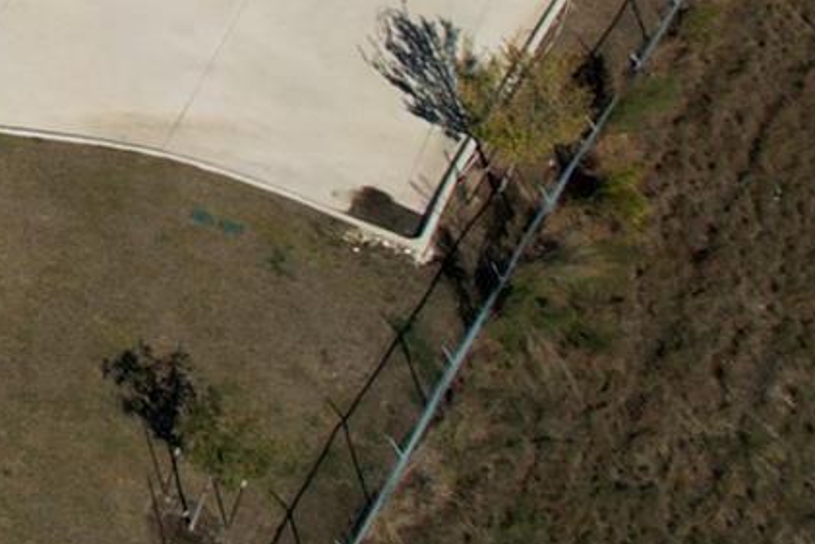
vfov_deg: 11.4
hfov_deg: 13.7
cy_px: -601
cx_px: -1138
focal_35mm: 107
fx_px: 2423
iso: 110
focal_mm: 8.4
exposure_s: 1/4000
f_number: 2.8
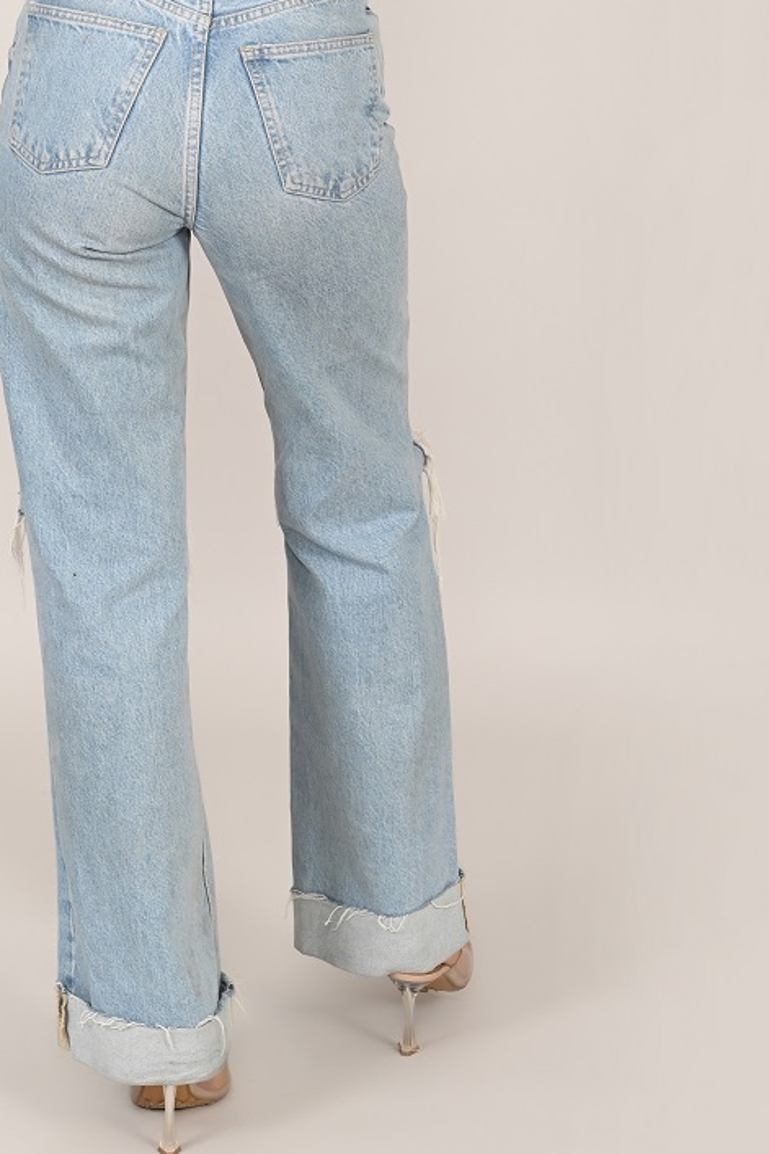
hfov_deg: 13.0
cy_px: 165
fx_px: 3366
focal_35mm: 105
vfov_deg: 19.2
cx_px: 212
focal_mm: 55
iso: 200
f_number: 9
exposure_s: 1/200
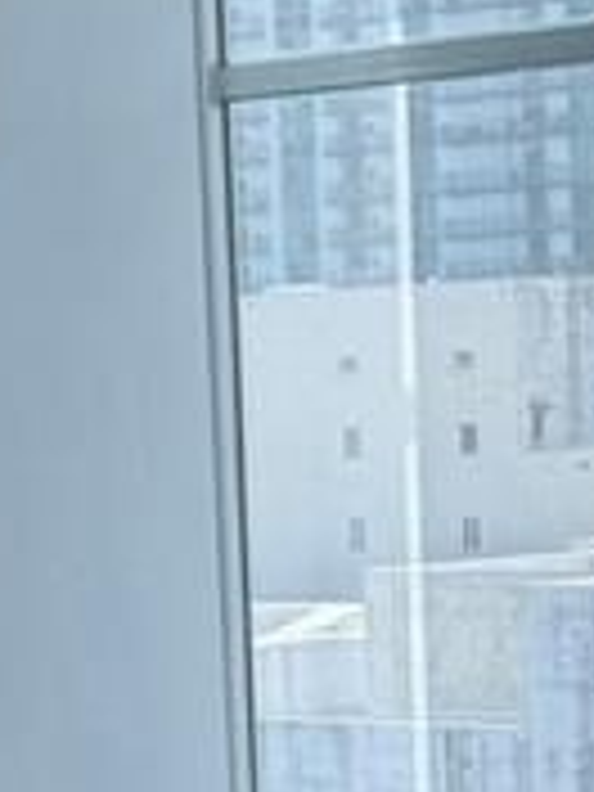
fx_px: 3752
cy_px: 770
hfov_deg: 9.0
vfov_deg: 11.9
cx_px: 382
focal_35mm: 164
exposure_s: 1/722
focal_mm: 6.76
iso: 100
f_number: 1.78
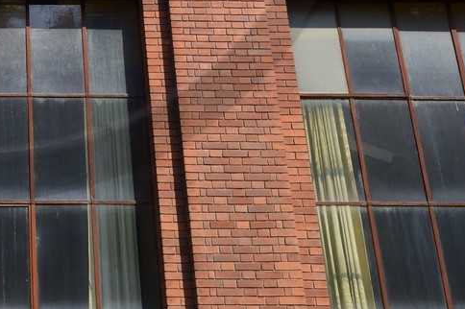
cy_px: -199
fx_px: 1110
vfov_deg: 14.4
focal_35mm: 86
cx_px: -28
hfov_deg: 22.5
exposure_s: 1/250
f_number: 10
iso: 200
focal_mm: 26
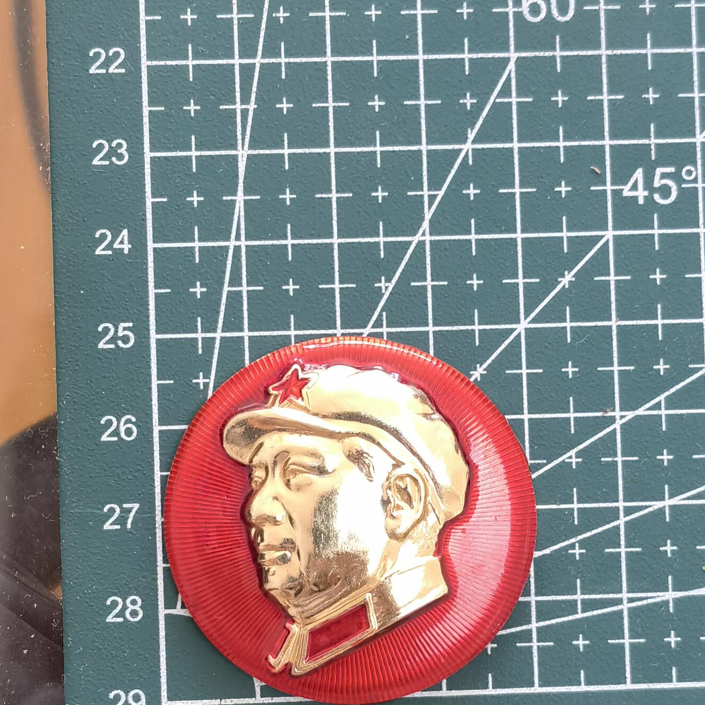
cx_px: 353
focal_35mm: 82
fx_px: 1889
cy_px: 473
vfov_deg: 21.1
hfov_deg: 21.1
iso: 100
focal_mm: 5.54
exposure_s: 1/49.5
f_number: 1.8
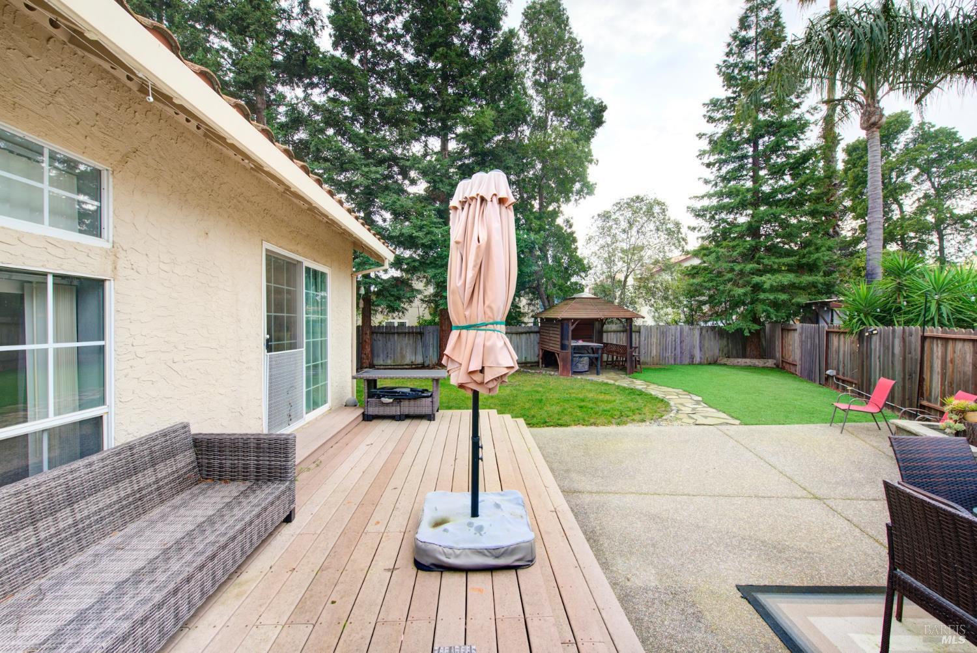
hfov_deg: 104.2
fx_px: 380
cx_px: 488
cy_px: 326
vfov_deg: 81.3
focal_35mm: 14
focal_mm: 14
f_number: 14
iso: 100
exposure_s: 1/25
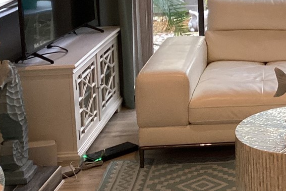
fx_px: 723
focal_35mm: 91
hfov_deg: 20.8
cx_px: 351
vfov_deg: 14.6
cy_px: -32
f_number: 2.4
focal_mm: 3.3
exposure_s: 1/50
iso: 125
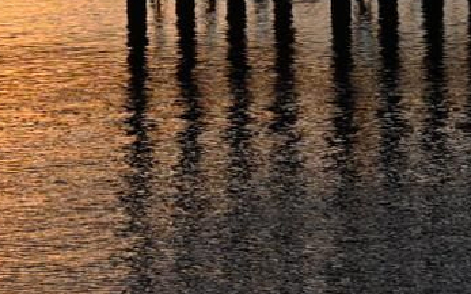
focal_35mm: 508
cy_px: -345
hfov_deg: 4.1
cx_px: -134
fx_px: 6522
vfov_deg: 2.6
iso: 125
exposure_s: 1/800
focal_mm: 72
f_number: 5.6
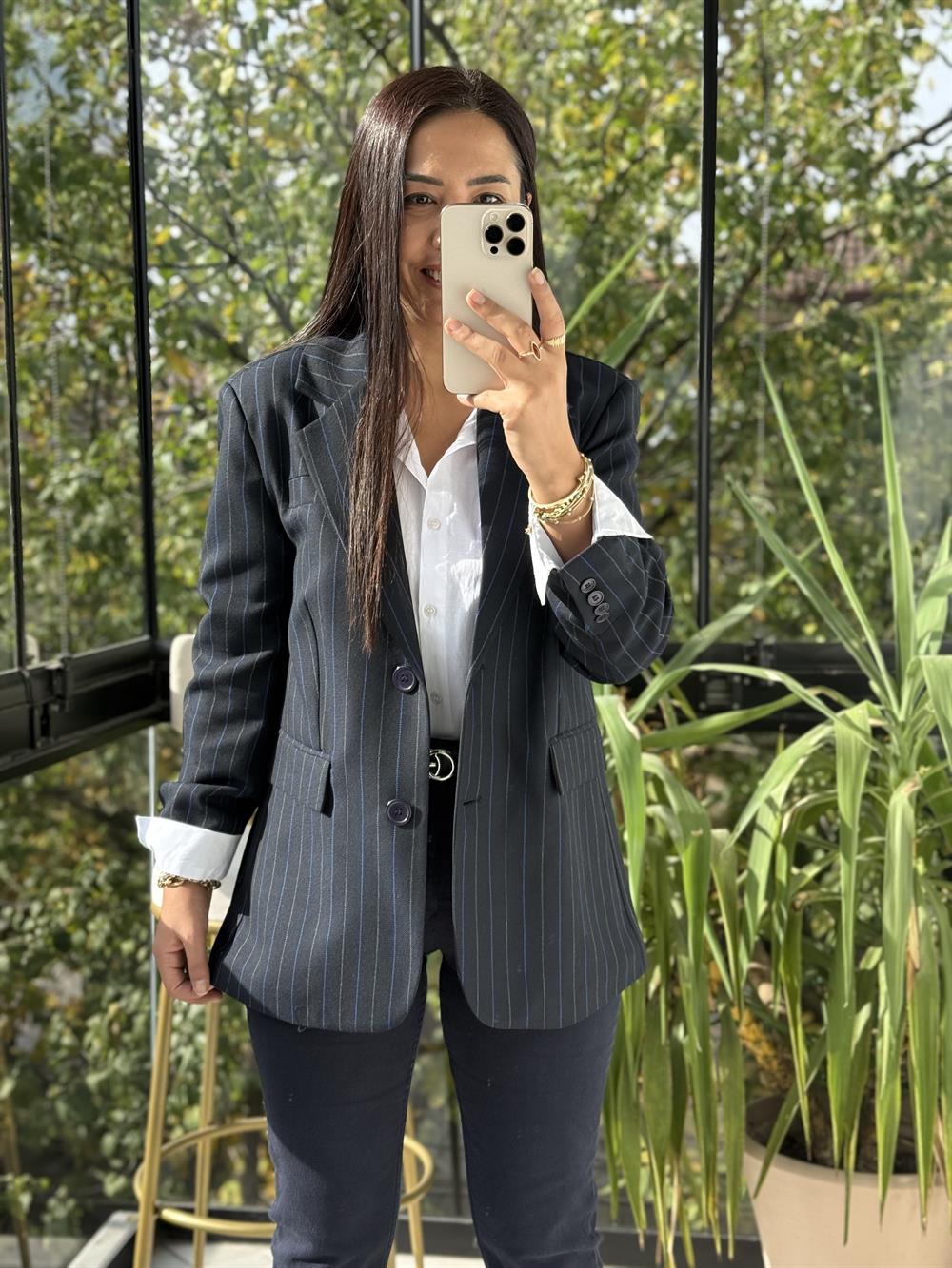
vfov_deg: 39.7
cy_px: 634
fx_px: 1760
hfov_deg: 30.3
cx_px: 476
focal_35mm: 48
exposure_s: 1/762
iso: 80
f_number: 1.78
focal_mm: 6.76
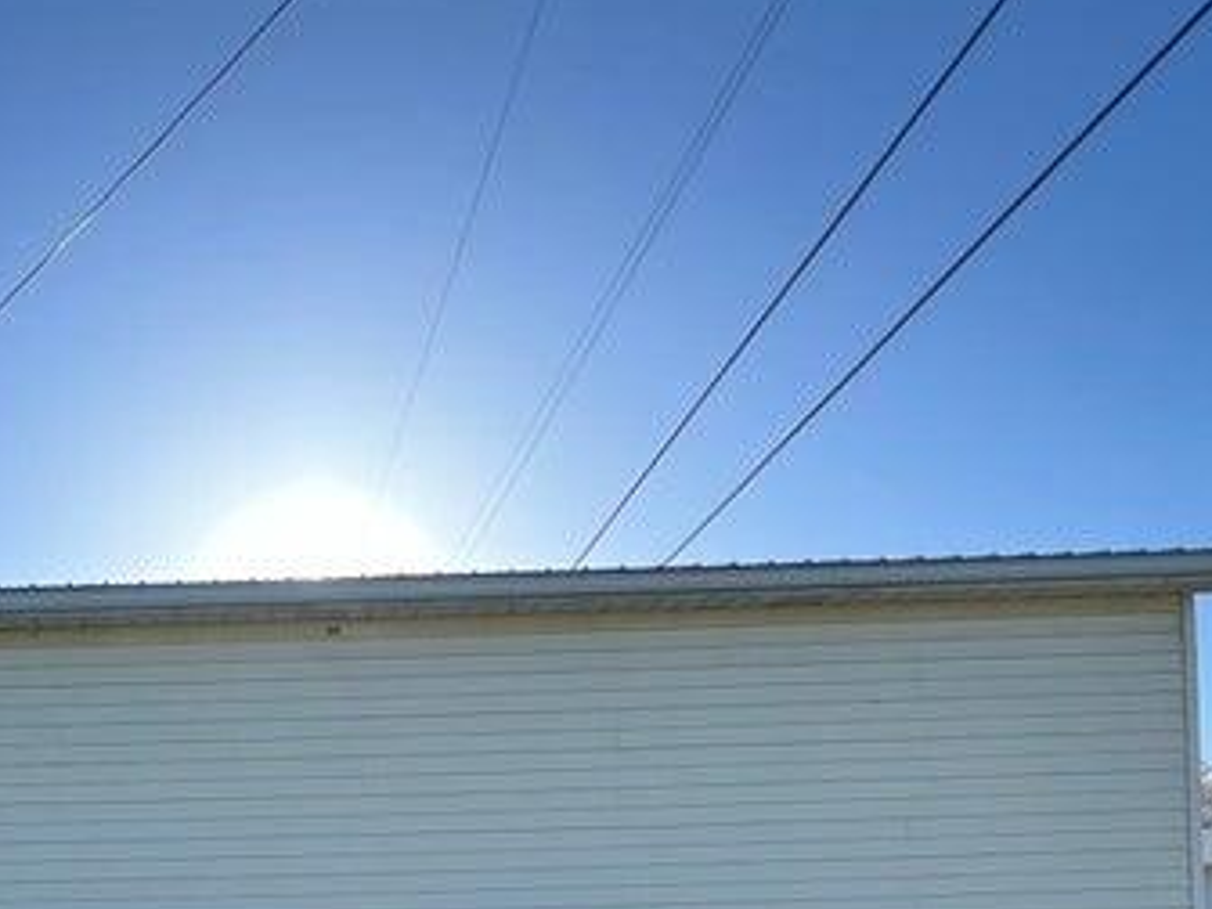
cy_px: 960
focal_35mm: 33
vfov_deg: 37.2
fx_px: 1155
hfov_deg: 52.6
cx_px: 283
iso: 32
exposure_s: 1/490
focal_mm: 1.57
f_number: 1.8
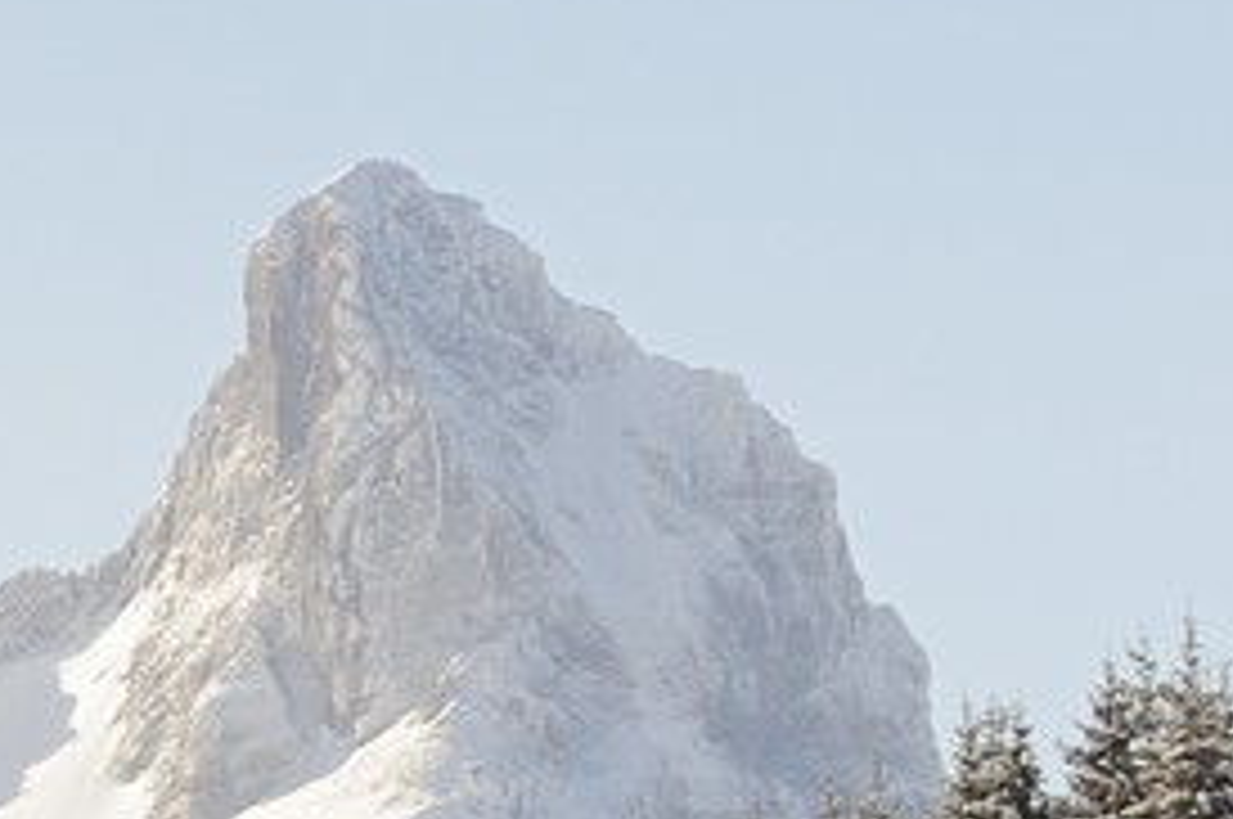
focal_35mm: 1167
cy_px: 598
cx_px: -2115
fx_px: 39922
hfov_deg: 1.8
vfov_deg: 1.2
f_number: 8
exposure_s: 1/320
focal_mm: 200
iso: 200
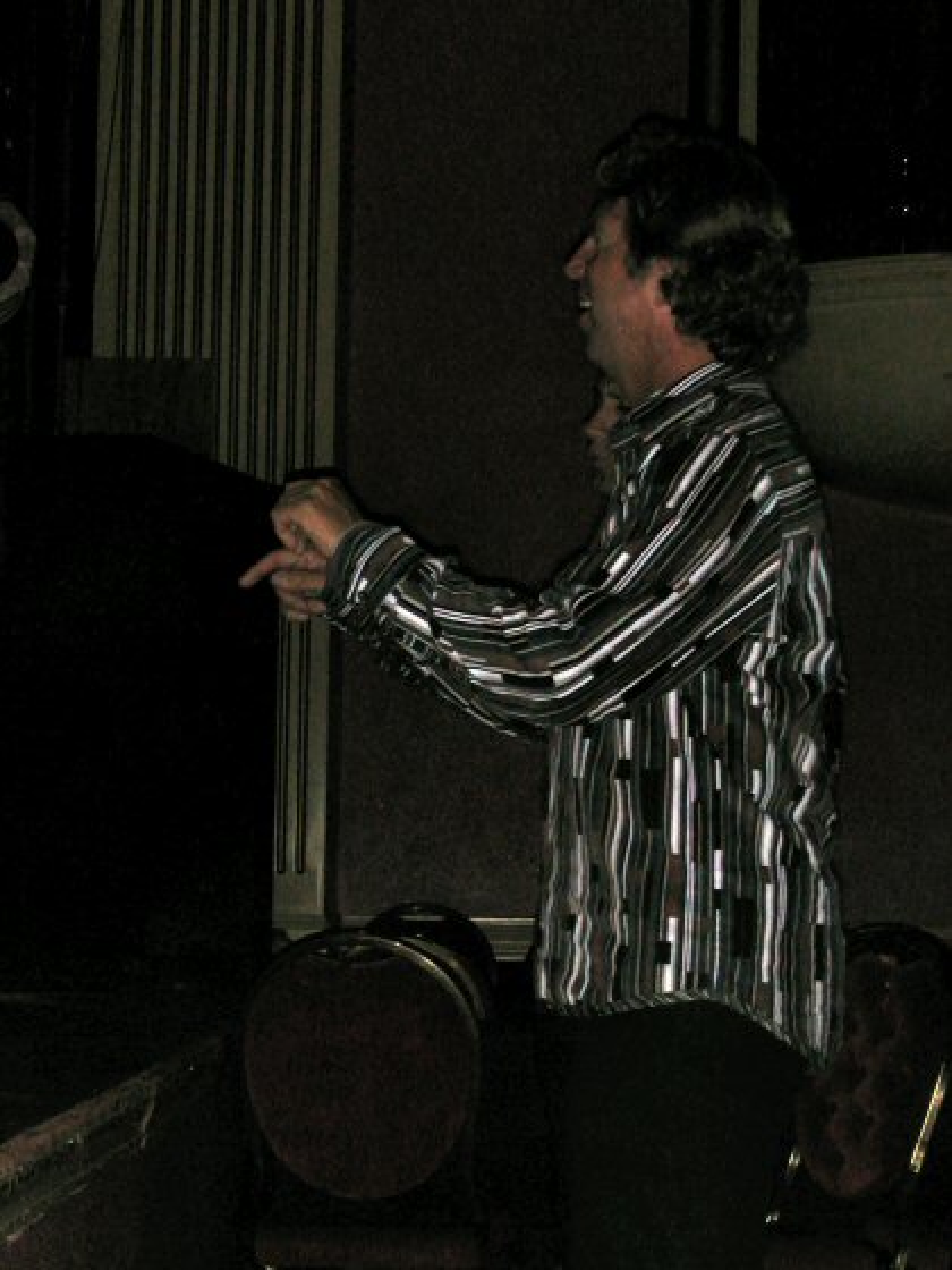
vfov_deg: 22.5
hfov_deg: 17.0
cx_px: 476
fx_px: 3190
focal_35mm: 87
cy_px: 635
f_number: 4.3
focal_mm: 13.3
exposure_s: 1/59.9
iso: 200
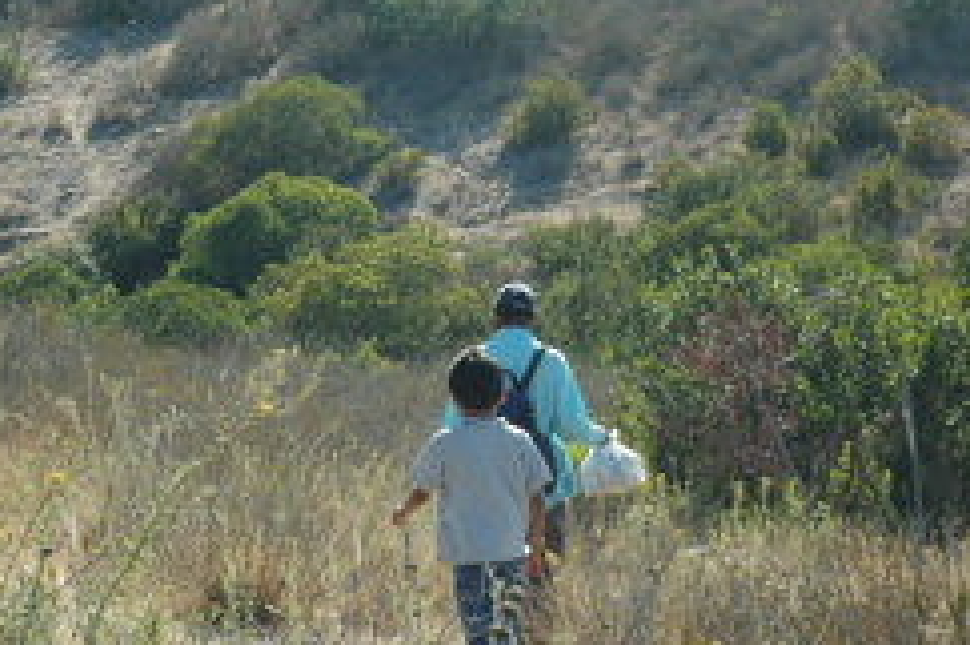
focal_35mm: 143
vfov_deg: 9.6
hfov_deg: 14.3
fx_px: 3850
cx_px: 734
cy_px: 142
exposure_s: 1/400
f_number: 11
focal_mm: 48
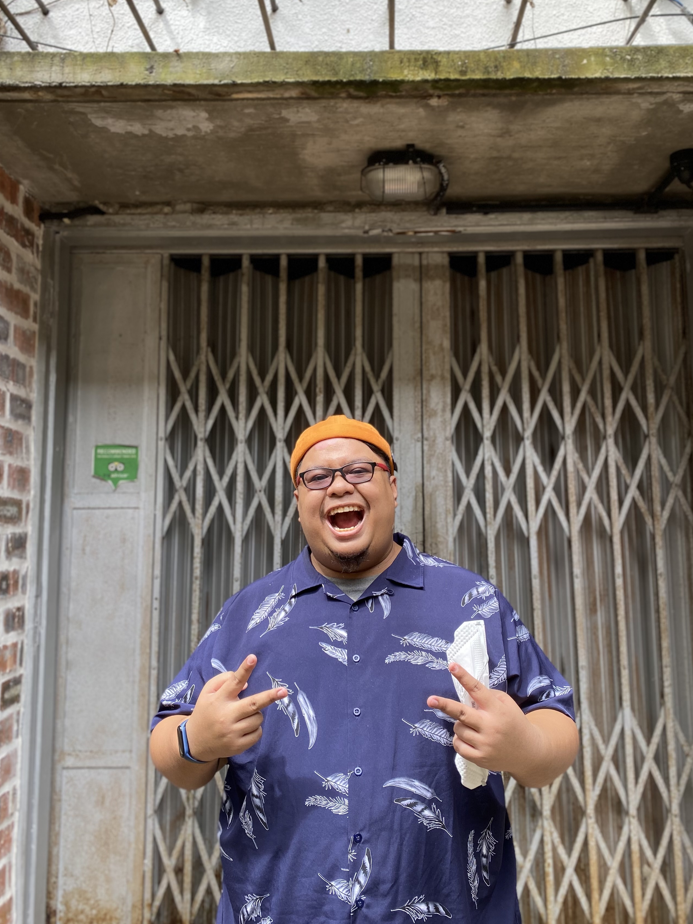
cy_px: 413
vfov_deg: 58.2
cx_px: 345
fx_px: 828
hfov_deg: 45.4
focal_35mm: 31
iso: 32
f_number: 1.8
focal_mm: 4.25
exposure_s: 1/220
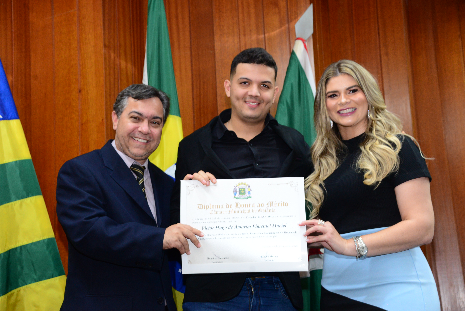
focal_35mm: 58
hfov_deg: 34.5
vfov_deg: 23.4
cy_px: 156
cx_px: 232
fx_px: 749
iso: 2500
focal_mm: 58
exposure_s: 1/60
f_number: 4.5
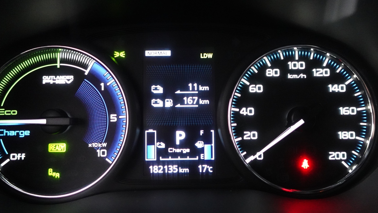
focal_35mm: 26
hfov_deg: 71.9
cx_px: 193
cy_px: 116
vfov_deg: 44.3
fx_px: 261
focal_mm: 9.4
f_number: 1.8
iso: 3200
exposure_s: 1/50
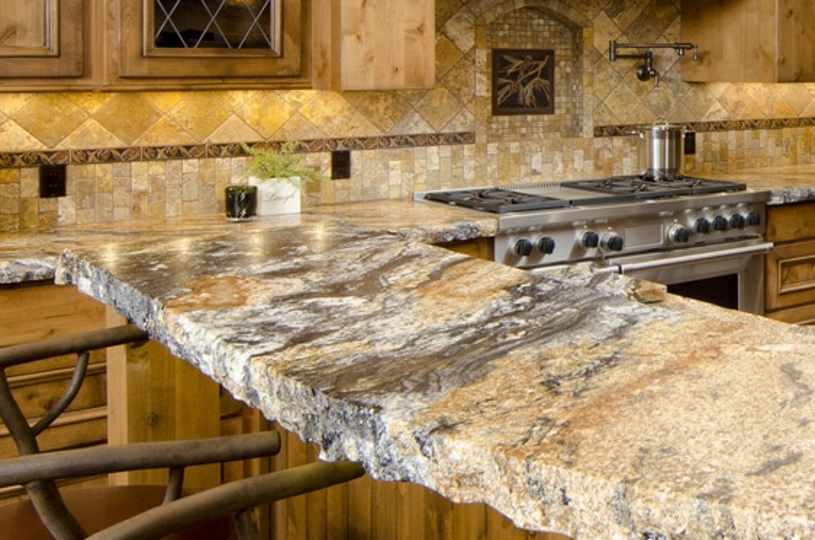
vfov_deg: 28.2
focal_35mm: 47
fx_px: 1062
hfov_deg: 37.5
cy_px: 162
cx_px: 815
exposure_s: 1/8
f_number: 10
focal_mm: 14
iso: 400
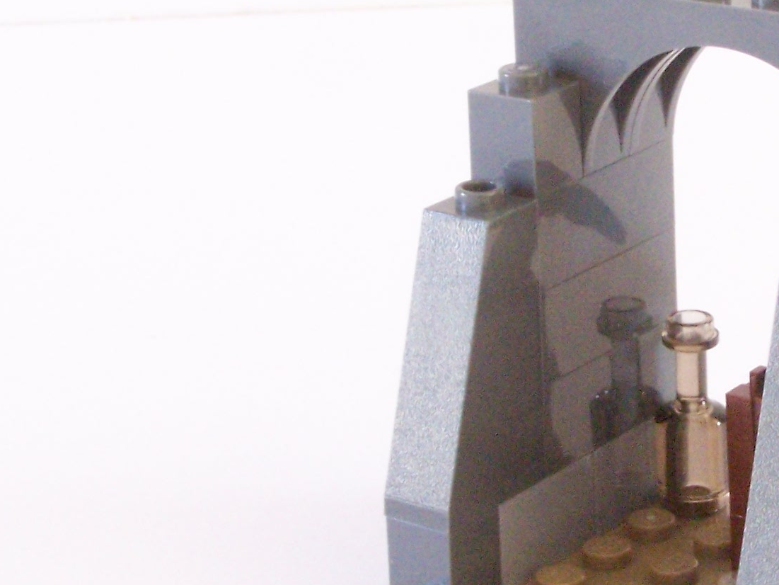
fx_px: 3106
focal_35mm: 138
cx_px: 745
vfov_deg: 10.7
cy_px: 233
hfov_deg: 14.1
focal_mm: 9.8
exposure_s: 1/10
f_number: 8
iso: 400
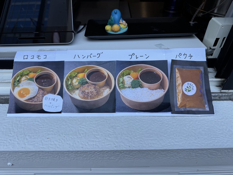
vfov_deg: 56.8
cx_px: 116
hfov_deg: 71.6
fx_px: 162
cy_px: 88
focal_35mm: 24
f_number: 1.78
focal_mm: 6.76
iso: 80
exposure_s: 1/1215
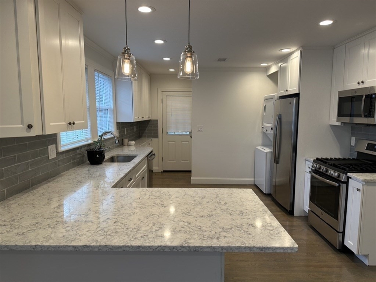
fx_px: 261
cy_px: 141
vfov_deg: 56.8
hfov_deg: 71.6
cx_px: 188
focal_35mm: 24
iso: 125
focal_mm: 6.86
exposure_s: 1/120
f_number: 1.78
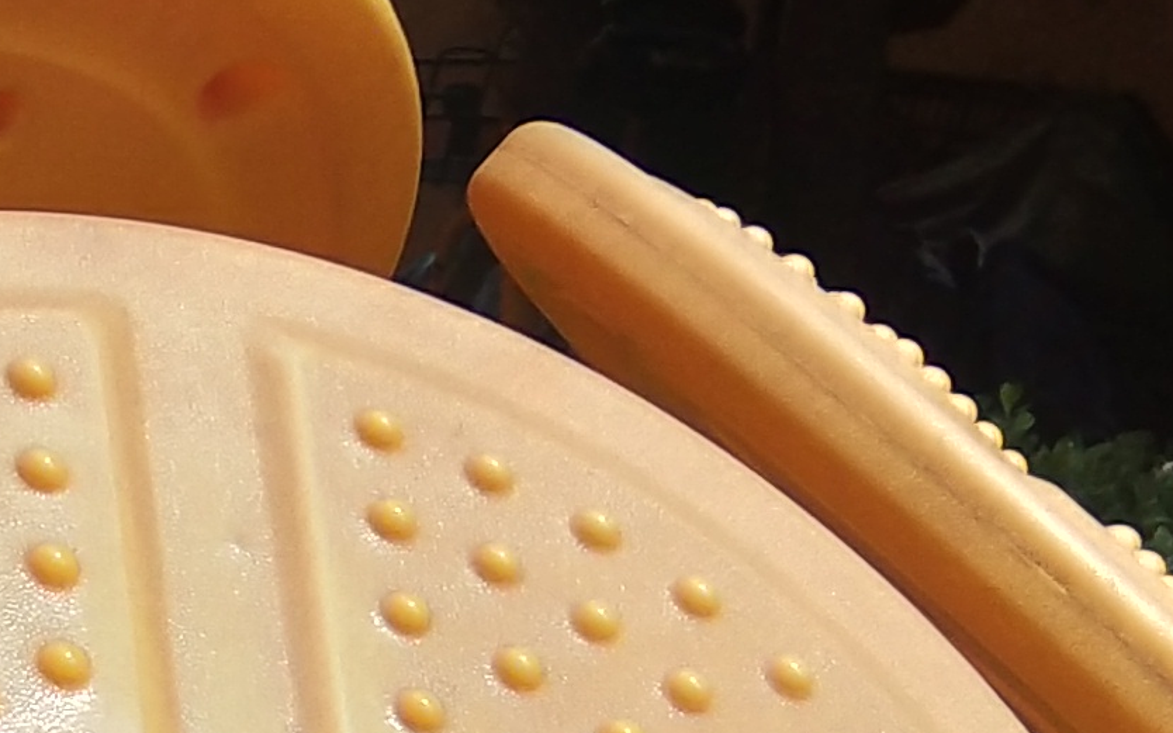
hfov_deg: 12.2
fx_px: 5242
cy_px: 1666
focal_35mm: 164
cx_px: -561
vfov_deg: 7.5
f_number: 2.2
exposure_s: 1/539
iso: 50
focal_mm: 3.69
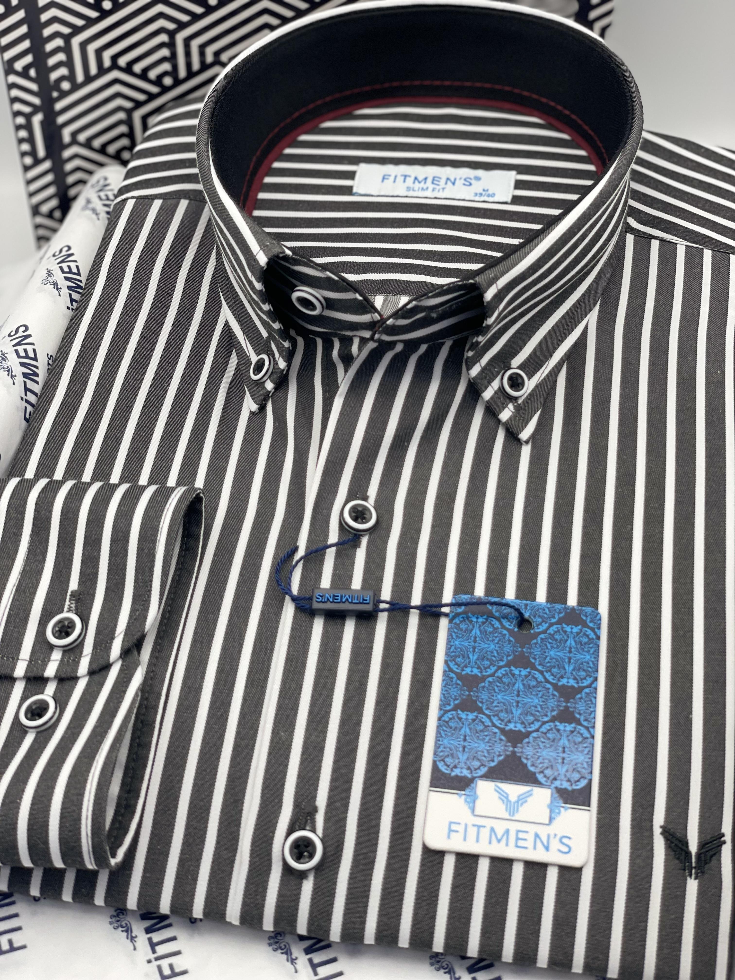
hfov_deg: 28.0
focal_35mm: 52
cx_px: 368
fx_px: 1472
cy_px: 490
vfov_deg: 36.8
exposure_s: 1/122
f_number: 2
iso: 40
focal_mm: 6
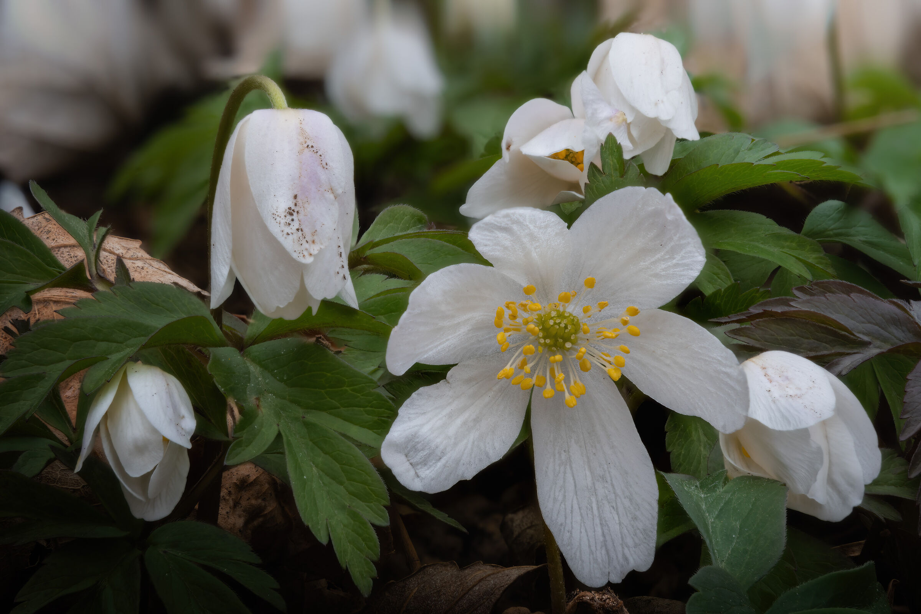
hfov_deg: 27.0
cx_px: 460
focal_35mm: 75
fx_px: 1919
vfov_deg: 18.2
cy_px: 307
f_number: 11
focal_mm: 50
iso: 100
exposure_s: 1/15
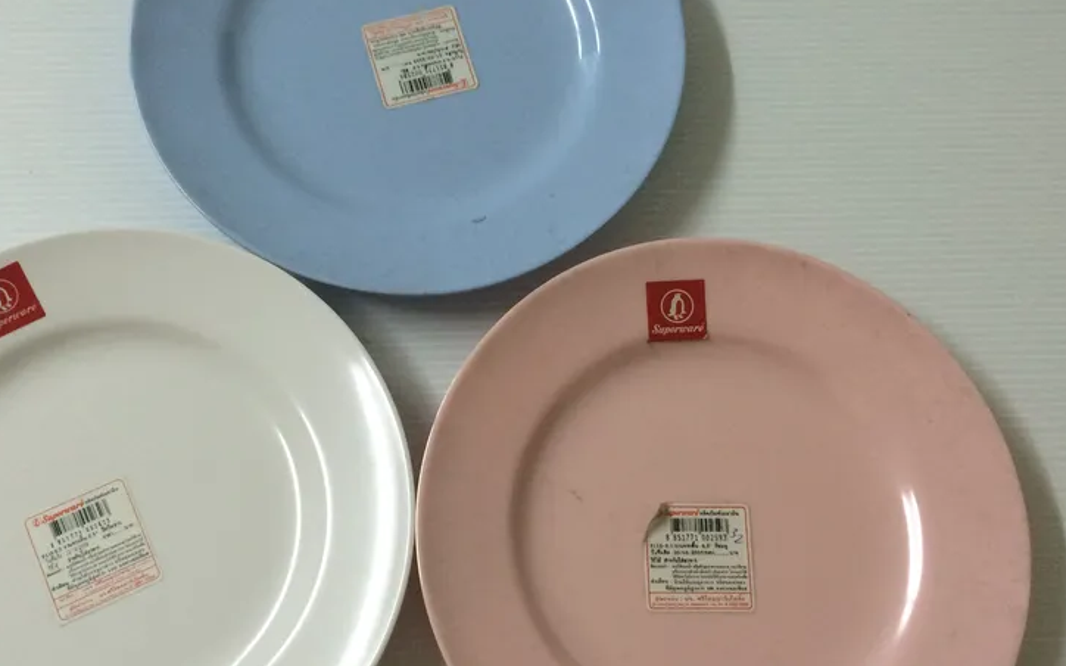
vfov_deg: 28.6
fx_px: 1307
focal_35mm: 45
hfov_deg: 44.3
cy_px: 365
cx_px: 476
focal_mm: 4.12
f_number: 2.2
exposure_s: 1/33
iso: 100
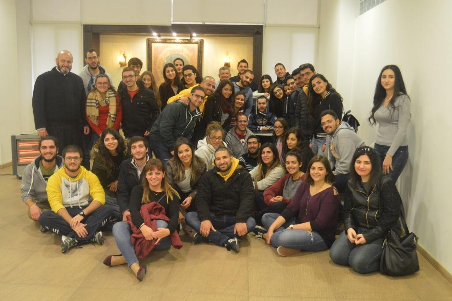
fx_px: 414
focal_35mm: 33
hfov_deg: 57.3
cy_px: 150
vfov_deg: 39.9
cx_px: 226
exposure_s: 1/30
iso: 3200
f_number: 3.5
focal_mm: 22
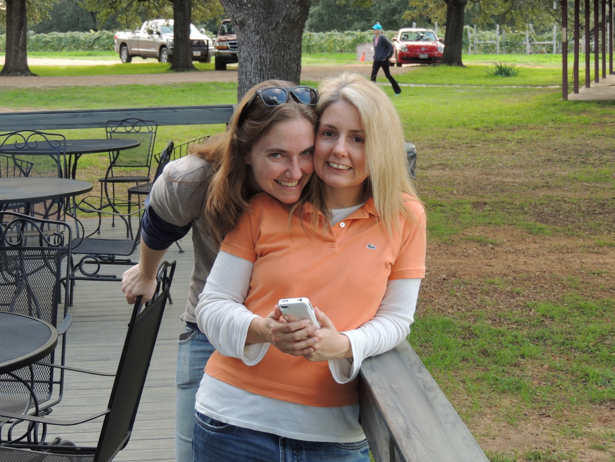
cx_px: 308
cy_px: 231
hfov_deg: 23.0
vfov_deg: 17.4
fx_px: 1510
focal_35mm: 85
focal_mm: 15.1
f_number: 4
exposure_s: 1/100
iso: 160
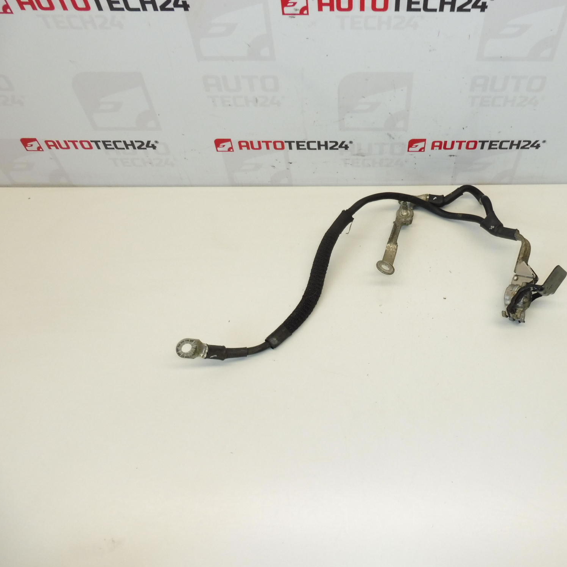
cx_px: 364
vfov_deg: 55.6
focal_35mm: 29
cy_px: 290
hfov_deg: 54.8
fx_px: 537
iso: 200
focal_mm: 4.3
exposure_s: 1/125
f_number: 4
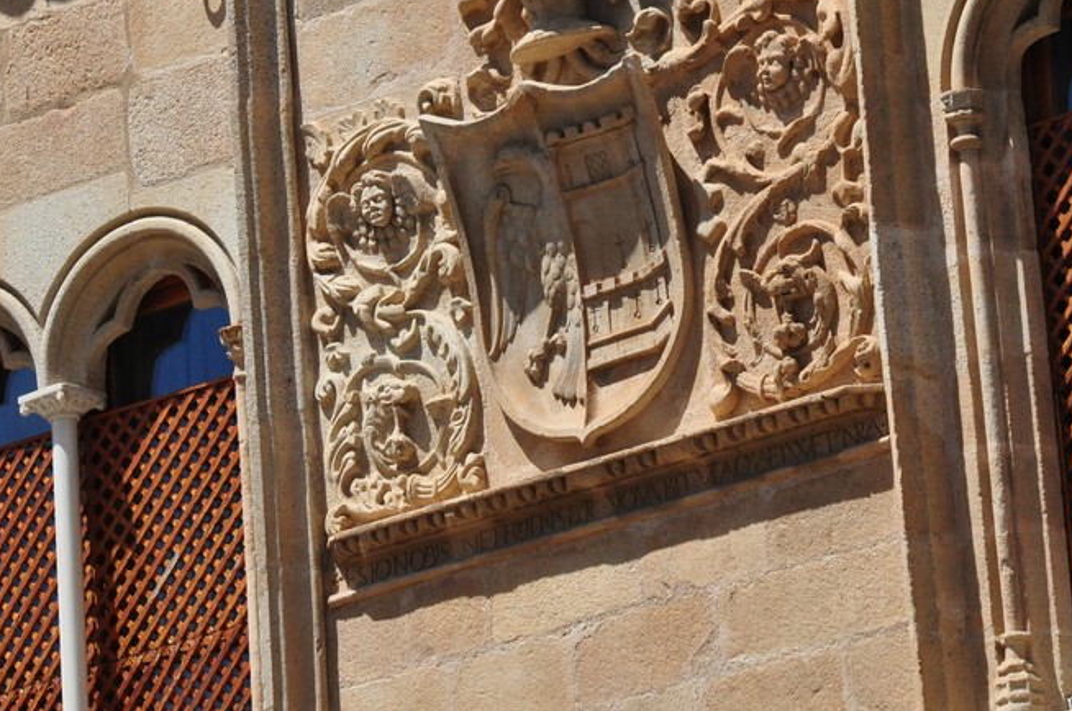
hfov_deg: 8.8
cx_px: 667
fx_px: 6987
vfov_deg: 5.8
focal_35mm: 235
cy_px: 157
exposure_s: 1/1250
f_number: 9
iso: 1000
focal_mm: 100
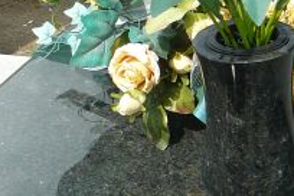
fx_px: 931
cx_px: 163
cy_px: 37
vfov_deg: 12.0
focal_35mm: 114
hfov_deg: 17.9
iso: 80
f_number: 2.8
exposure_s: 1/1000
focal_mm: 5.2
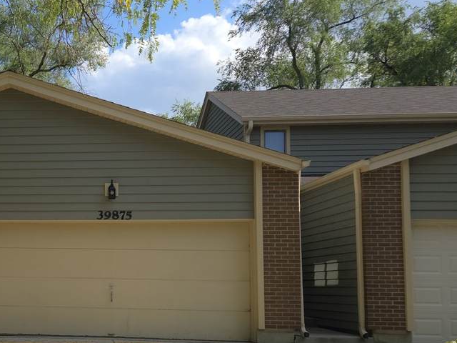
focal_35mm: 46
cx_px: 8
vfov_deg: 31.0
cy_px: 259
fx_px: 607
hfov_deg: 37.2
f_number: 1.8
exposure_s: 1/1380
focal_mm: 5.4
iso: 25
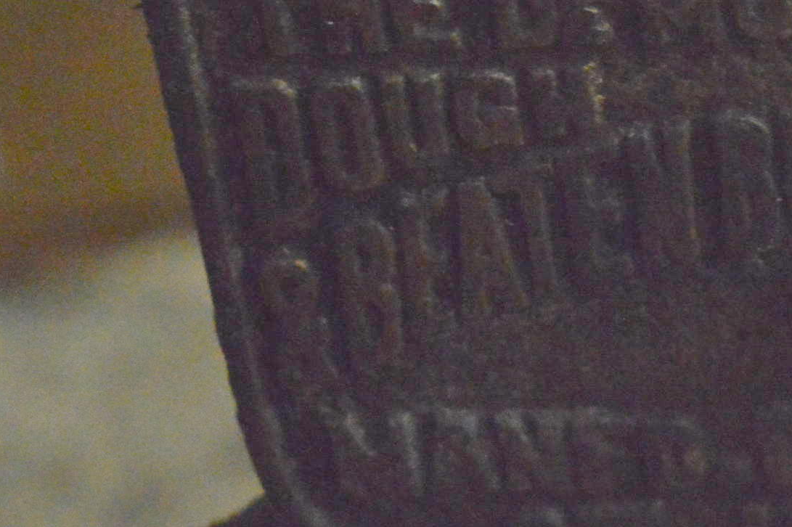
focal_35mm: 227
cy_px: 174
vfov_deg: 6.0
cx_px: 1054
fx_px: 4999
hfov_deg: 8.9
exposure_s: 1/50
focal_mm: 55
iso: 6400
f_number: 5.6
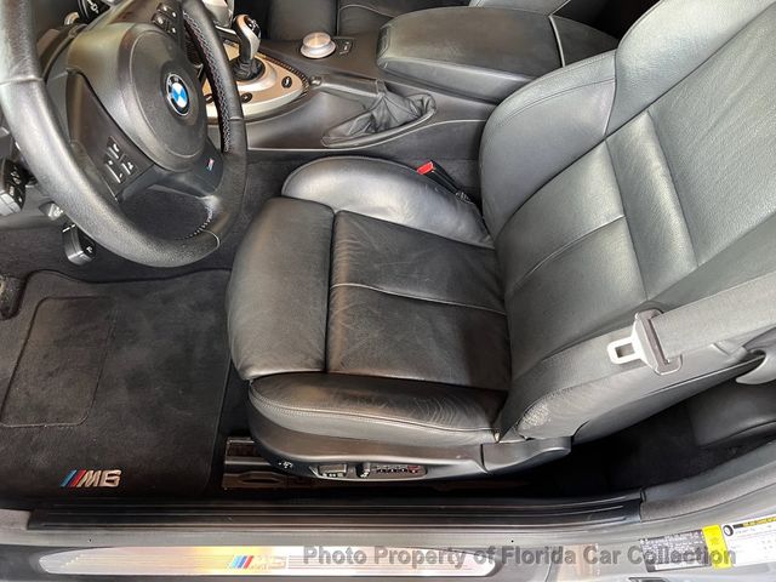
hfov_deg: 67.3
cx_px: 388
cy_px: 291
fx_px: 583
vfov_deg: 53.1
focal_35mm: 26
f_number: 1.5
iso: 200
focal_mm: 5.7
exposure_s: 1/60
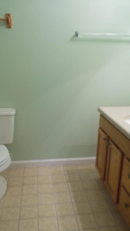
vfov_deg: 61.0
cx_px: 61
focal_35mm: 32
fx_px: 196
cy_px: 116
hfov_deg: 36.7
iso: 320
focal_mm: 4.1
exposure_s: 1/25
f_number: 3.3
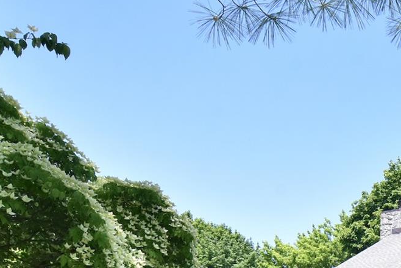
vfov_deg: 22.3
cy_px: 323
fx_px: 624
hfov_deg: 29.6
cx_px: 503
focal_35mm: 56
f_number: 14
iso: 500
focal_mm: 12
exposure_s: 1/250
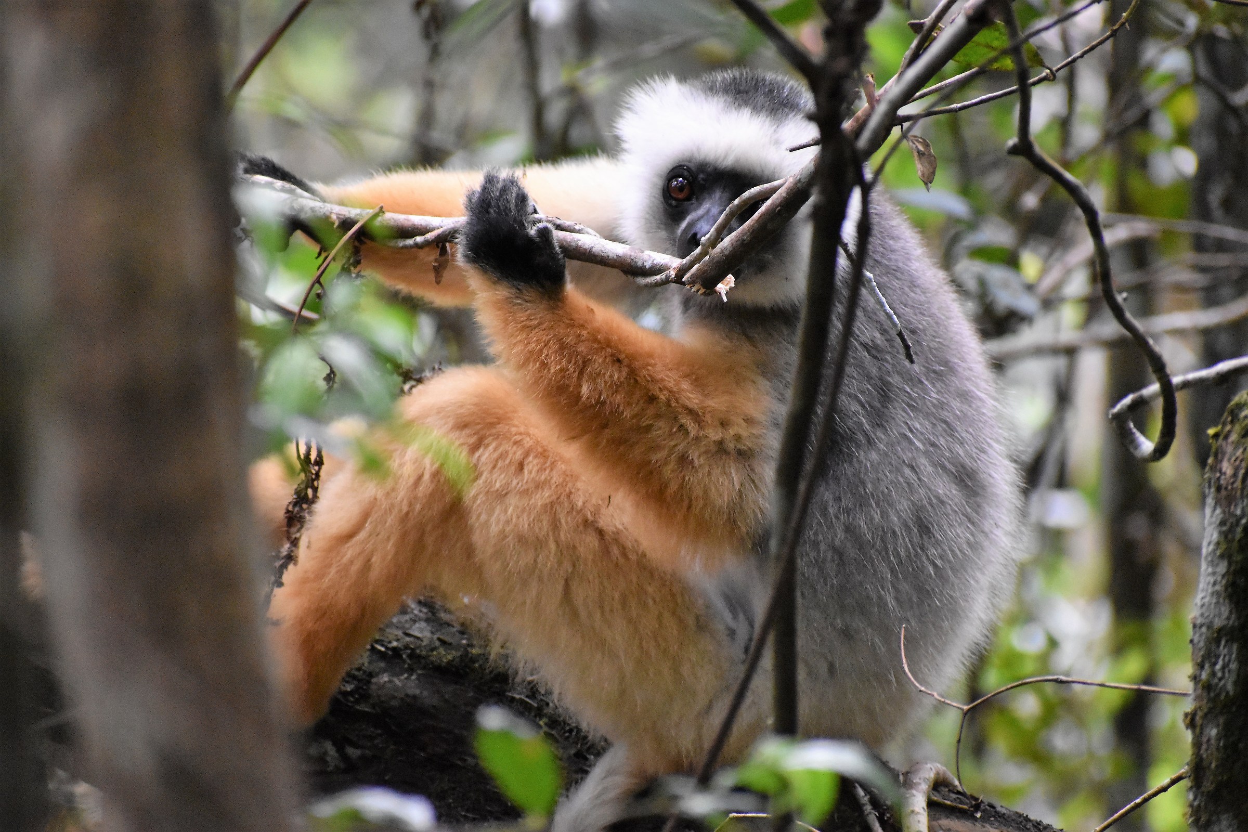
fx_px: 15599
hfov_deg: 4.6
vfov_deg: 3.1
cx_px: 624
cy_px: 416
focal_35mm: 450
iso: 4000
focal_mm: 300
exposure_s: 1/250
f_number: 6.3
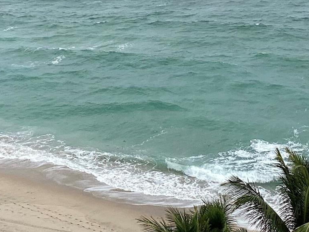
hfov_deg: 23.5
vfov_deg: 17.7
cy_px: 83
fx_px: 741
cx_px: 128
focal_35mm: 83
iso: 25
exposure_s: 1/1335
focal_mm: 3.3
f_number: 2.4
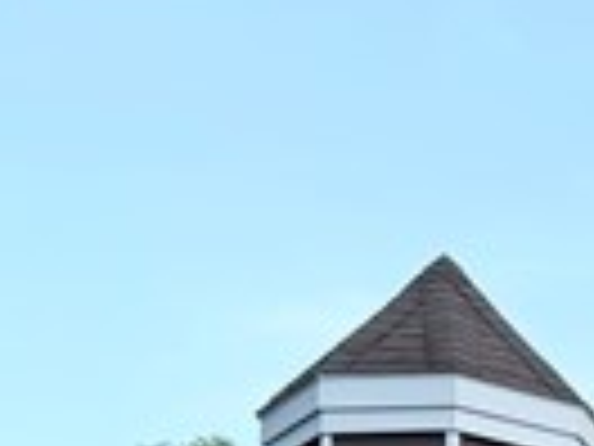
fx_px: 3192
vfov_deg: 7.3
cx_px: 1107
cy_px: 1171
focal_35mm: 186
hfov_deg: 10.0
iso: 80
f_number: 1.78
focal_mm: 6.76
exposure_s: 1/1010
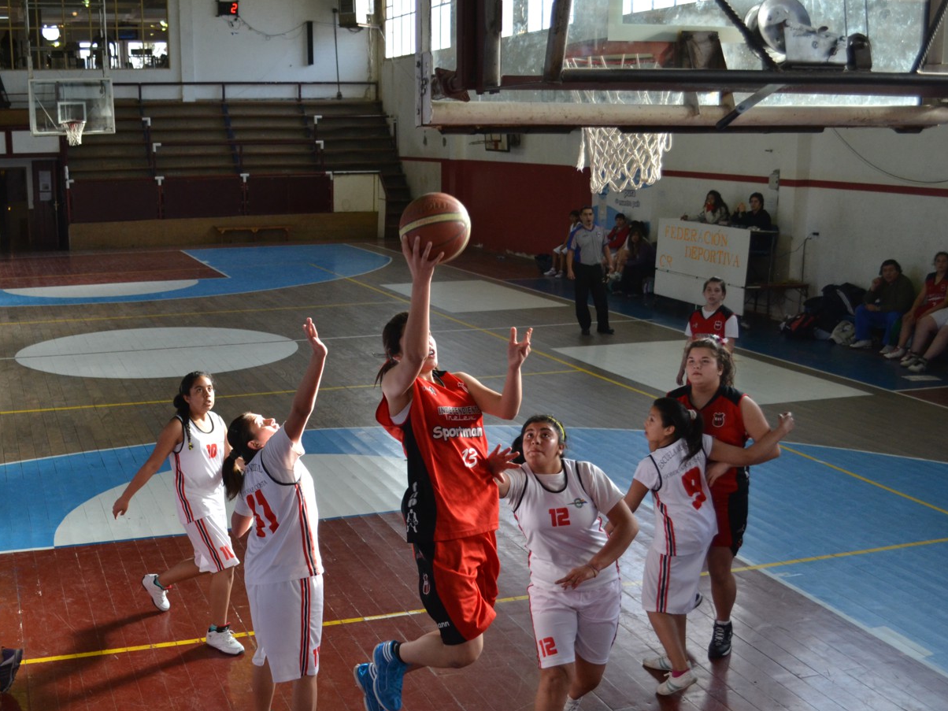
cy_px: 393
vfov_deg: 31.5
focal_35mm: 46
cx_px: 332
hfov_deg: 40.8
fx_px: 1260
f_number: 4
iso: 800
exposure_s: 1/500
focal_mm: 24
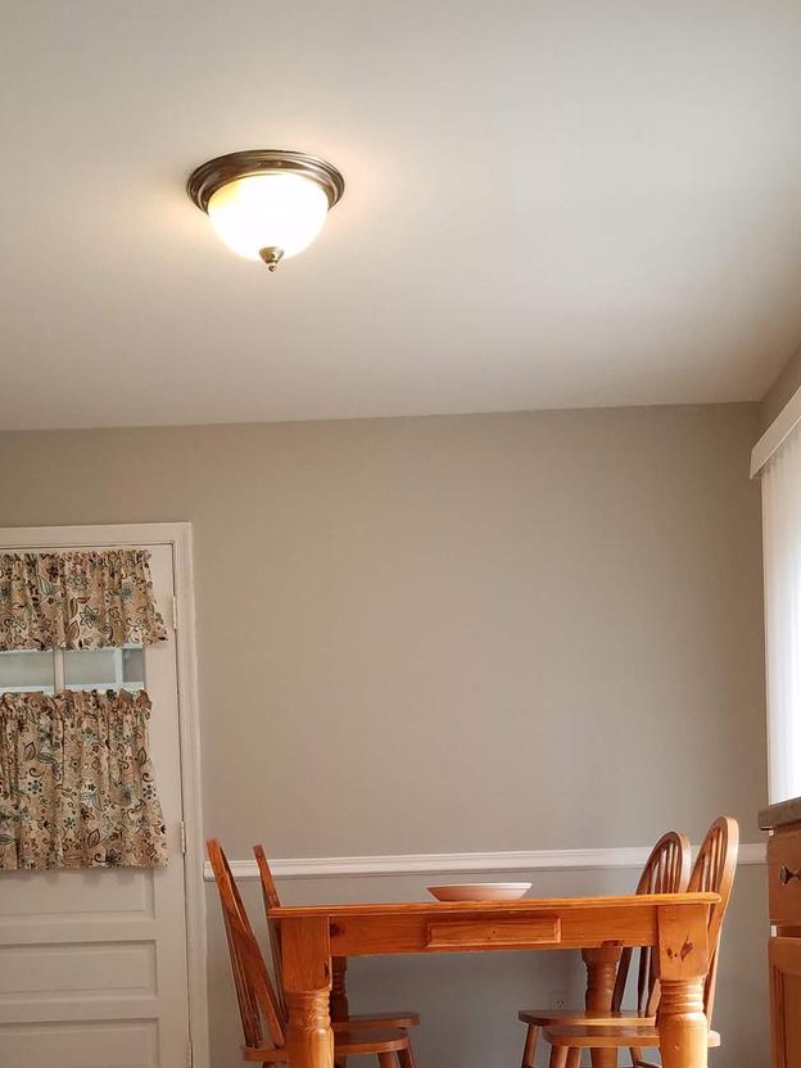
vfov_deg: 37.1
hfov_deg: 30.3
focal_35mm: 48
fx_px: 1481
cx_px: 379
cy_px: 960
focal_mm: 4.2
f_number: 1.7
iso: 100
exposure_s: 1/60
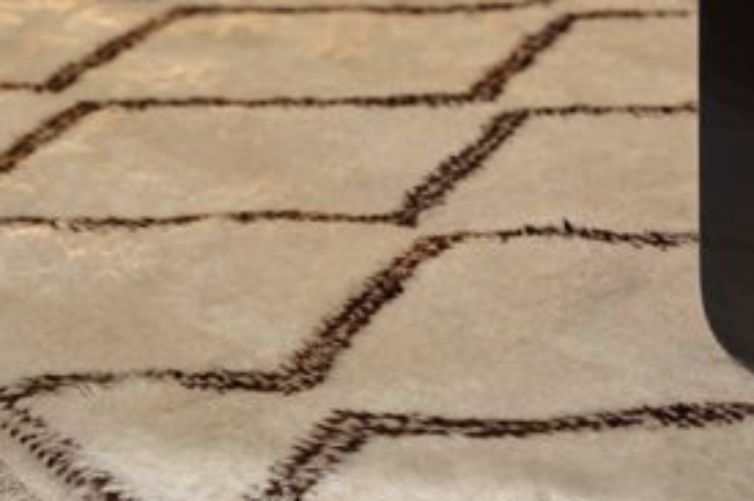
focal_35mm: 139
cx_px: 669
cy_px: -79
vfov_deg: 9.7
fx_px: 2909
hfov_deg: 14.6
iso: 1600
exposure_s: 1/13
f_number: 4
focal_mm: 64
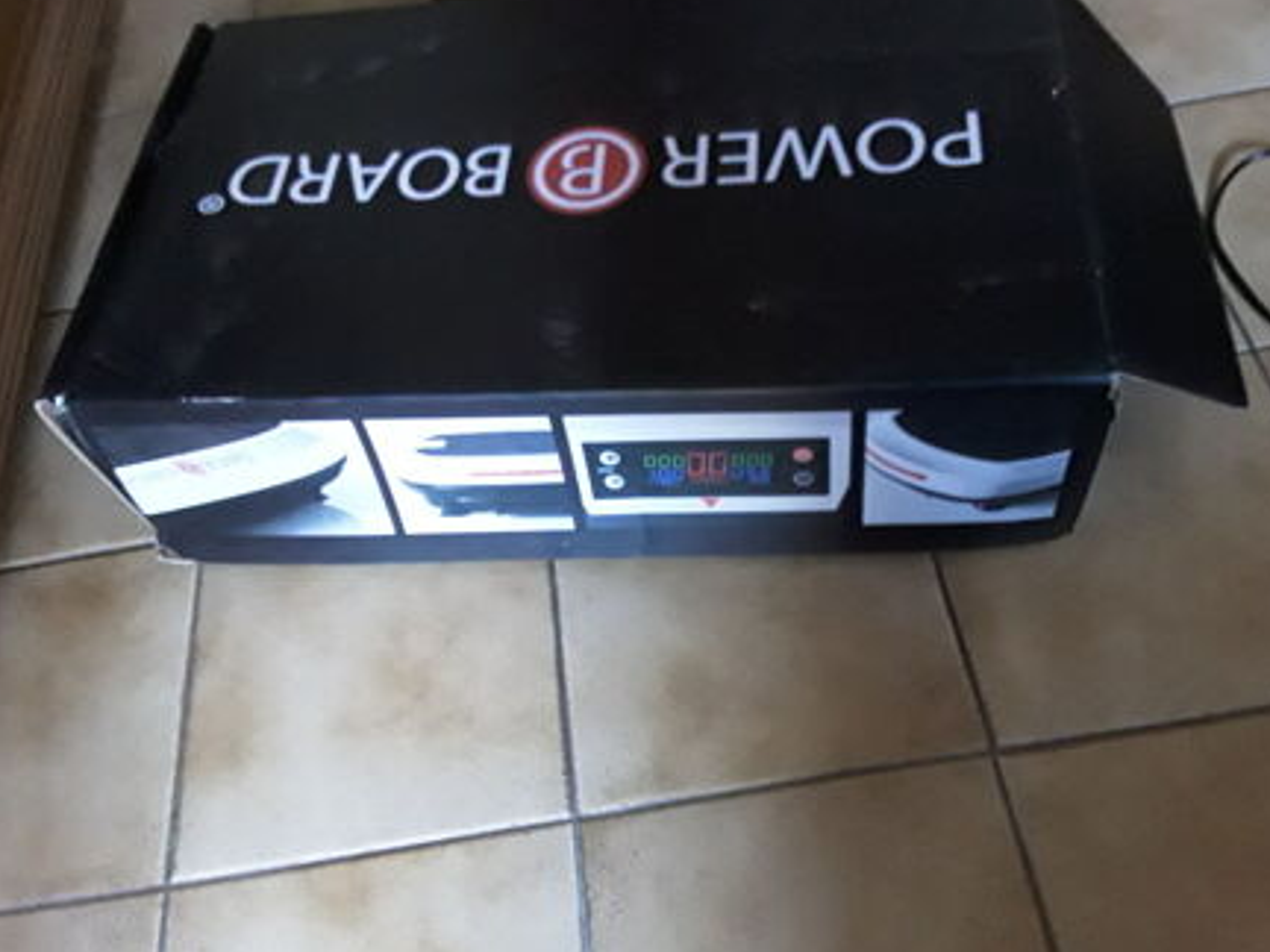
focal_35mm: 30
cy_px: 482
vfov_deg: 46.8
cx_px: 629
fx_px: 1101
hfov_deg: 60.0
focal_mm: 2.91
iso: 500
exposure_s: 1/17
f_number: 1.9
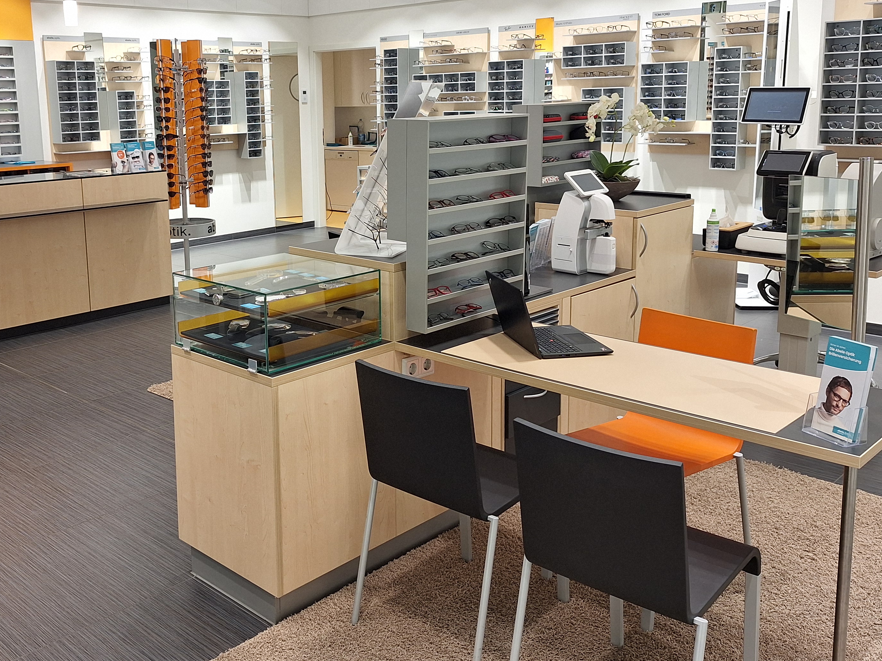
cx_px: 331
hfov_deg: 53.4
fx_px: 866
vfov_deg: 41.5
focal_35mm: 34
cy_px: 252
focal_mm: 5.54
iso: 80
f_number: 1.8
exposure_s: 1/100
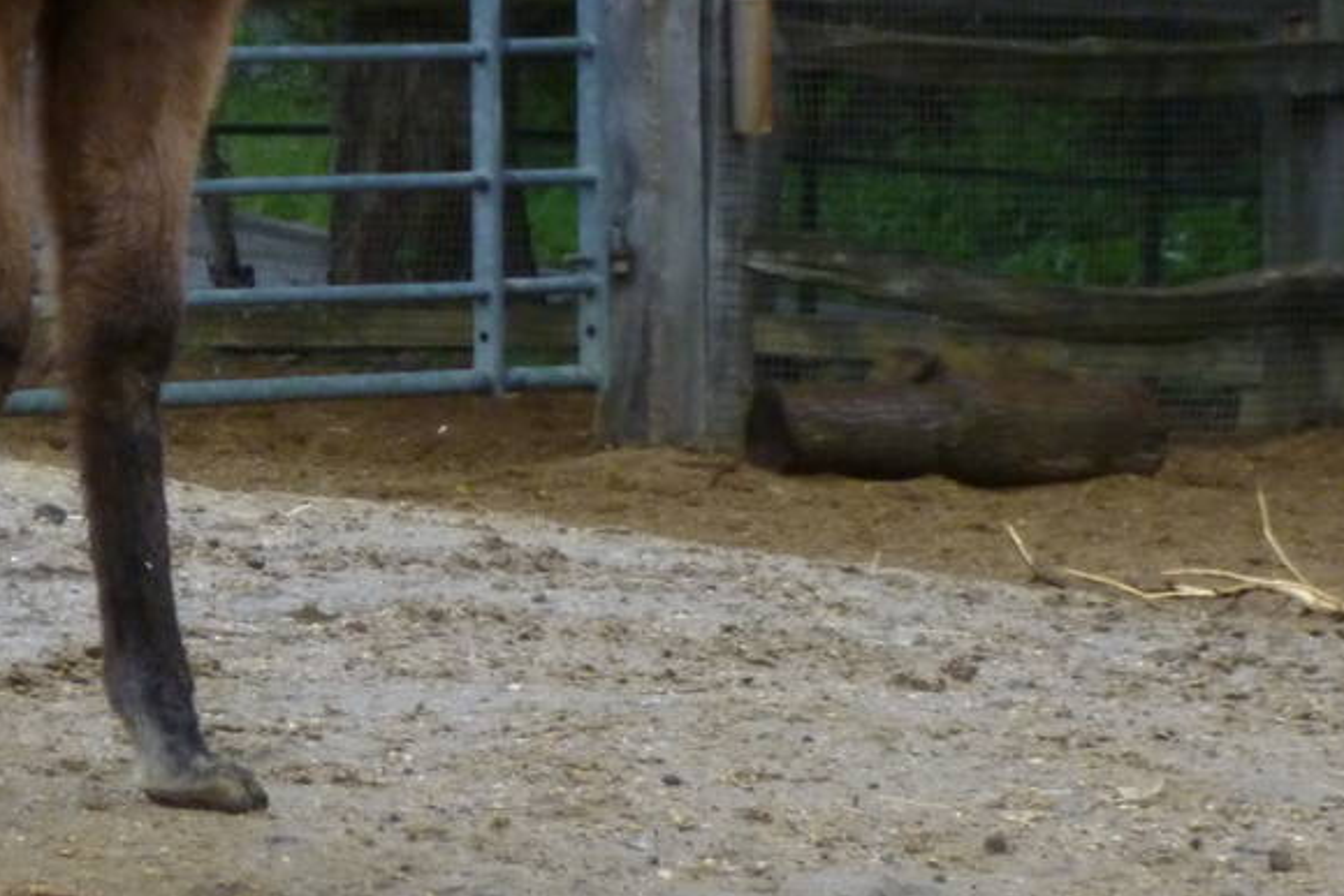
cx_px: 141
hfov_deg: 6.7
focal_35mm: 307
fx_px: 11463
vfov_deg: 4.5
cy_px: -102
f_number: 5.4
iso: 320
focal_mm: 19.1
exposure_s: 1/80
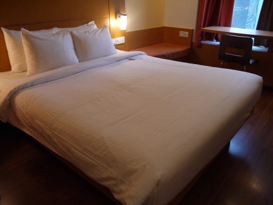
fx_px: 221
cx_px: 136
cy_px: 102
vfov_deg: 49.7
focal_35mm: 28
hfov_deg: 63.4
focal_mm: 14
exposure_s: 1/125
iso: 800
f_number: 3.5
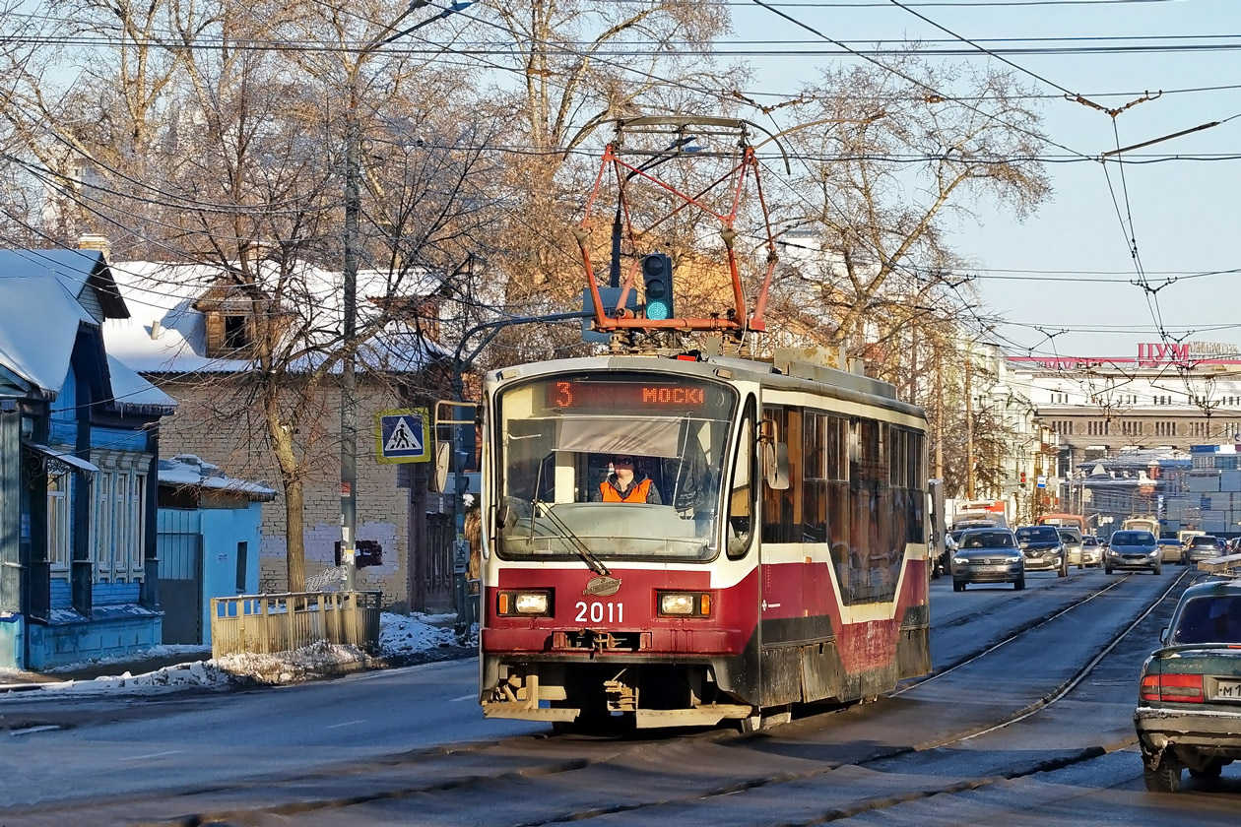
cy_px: 414
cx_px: 620
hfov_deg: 18.2
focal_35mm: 112
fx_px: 3878
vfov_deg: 12.2
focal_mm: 75
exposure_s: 1/1000
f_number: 7.1
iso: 400
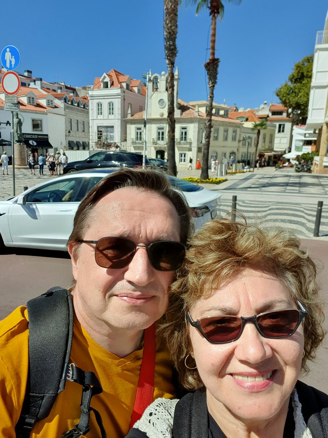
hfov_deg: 54.9
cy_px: 219
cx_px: 164
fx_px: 316
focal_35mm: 25
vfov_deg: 69.4
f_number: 1.9
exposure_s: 1/2128
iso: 50
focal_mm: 3.3
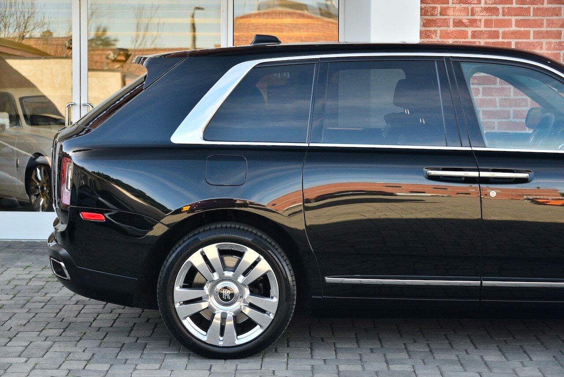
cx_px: 282
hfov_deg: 26.0
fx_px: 1222
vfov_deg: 17.5
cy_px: 188
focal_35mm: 78
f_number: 5
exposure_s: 1/400
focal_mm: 78
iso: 1000
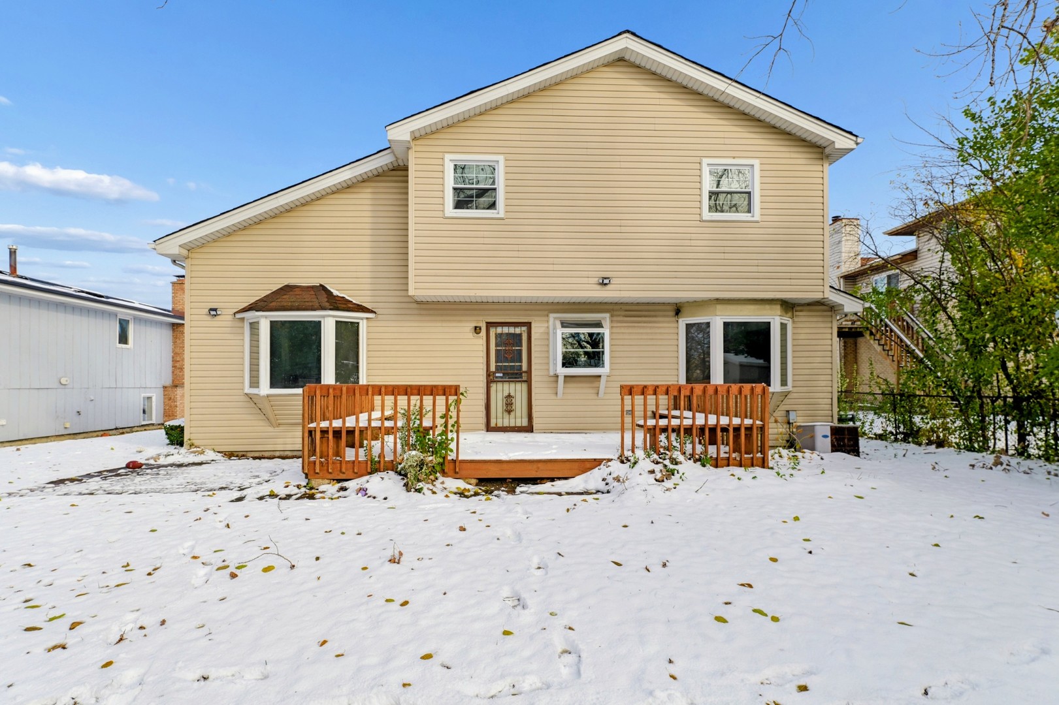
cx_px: 530
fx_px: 529
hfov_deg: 90.0
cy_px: 352
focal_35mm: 18
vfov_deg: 67.4
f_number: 6.3
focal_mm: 18
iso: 100
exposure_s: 1/200
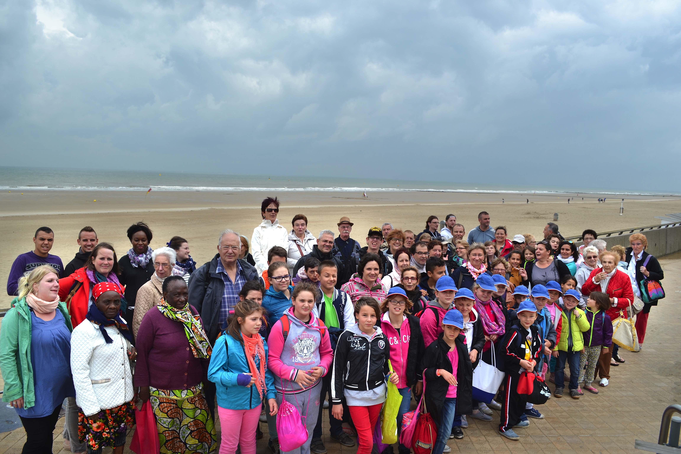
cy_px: 227
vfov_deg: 43.6
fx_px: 567
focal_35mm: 30
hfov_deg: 61.9
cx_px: 340
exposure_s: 1/200
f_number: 7.1
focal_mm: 20
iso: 100
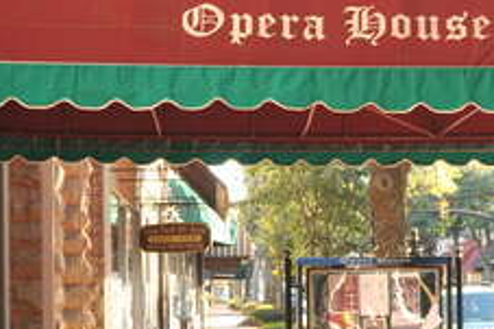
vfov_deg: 10.8
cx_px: 376
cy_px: 243
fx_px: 1741
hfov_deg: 16.1
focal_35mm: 127
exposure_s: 1/60
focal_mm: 24
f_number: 4.5
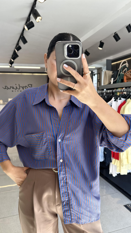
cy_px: 119
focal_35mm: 27
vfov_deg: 69.9
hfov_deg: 42.8
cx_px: 57
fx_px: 167
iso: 80
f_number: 1.78
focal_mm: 6.86
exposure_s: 1/121
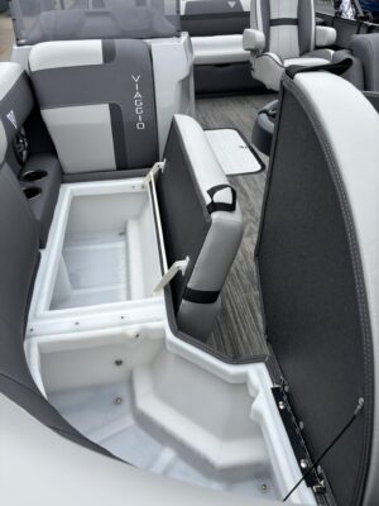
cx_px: 190
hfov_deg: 53.1
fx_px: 380
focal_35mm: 26
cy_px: 253
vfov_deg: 67.3
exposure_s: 1/2062
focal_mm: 5.96
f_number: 1.6
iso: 50
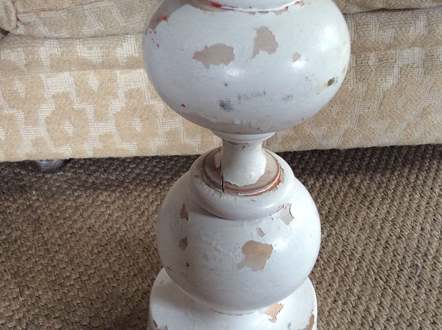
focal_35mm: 46
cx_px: 227
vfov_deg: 31.4
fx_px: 587
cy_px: 196
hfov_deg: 41.3
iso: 125
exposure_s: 1/25
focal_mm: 3.3
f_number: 2.4
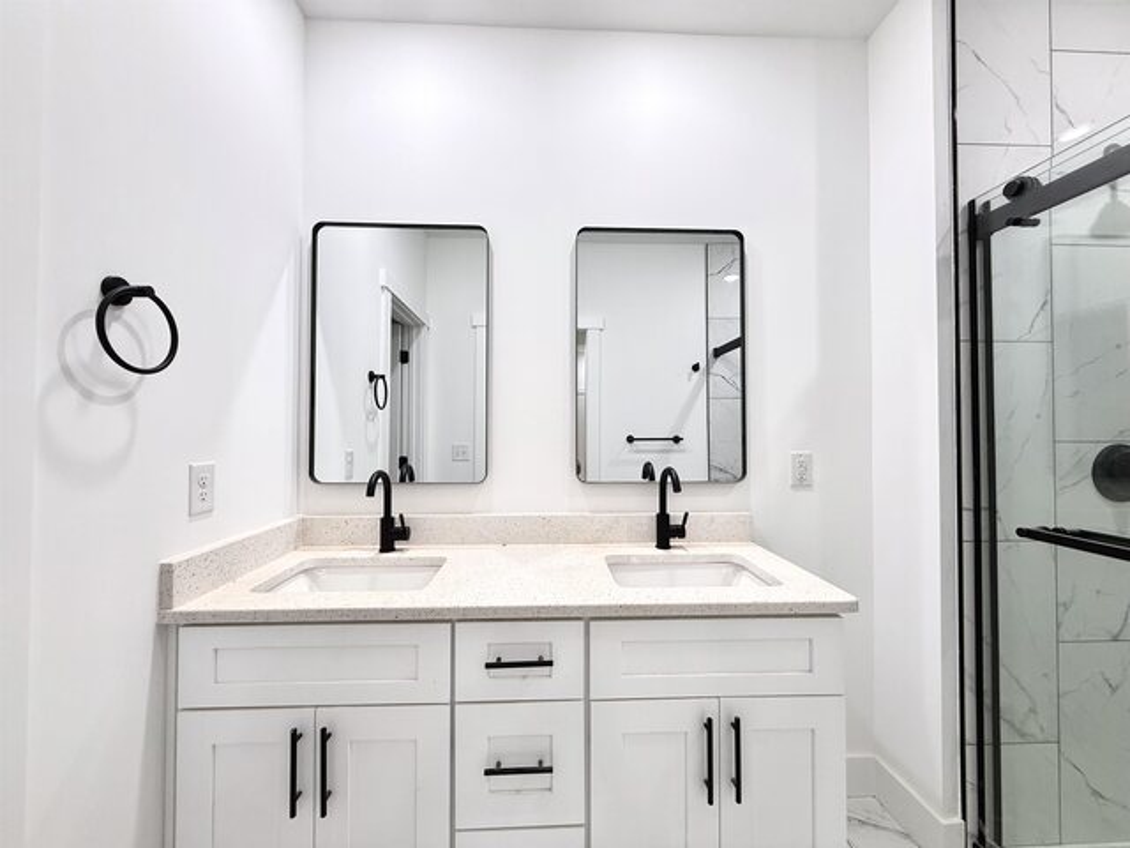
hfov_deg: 102.1
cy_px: 424
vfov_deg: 85.7
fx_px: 457
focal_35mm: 14
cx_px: 565
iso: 160
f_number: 2.2
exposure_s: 1/120
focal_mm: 2.22
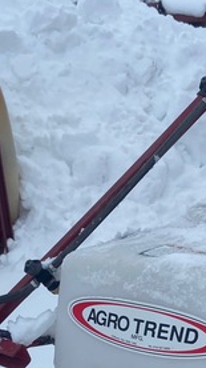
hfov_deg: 14.3
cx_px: 243
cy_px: 308
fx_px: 797
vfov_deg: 25.4
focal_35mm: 82
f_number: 1.8
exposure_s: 1/2028
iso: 32
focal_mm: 4.25
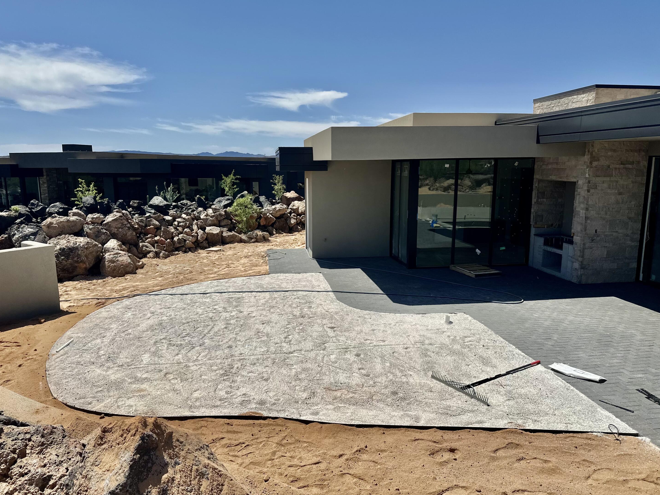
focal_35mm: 25
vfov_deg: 54.9
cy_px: 253
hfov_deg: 69.4
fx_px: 477
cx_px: 327
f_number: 1.78
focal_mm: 6.86
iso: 80
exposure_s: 1/8197
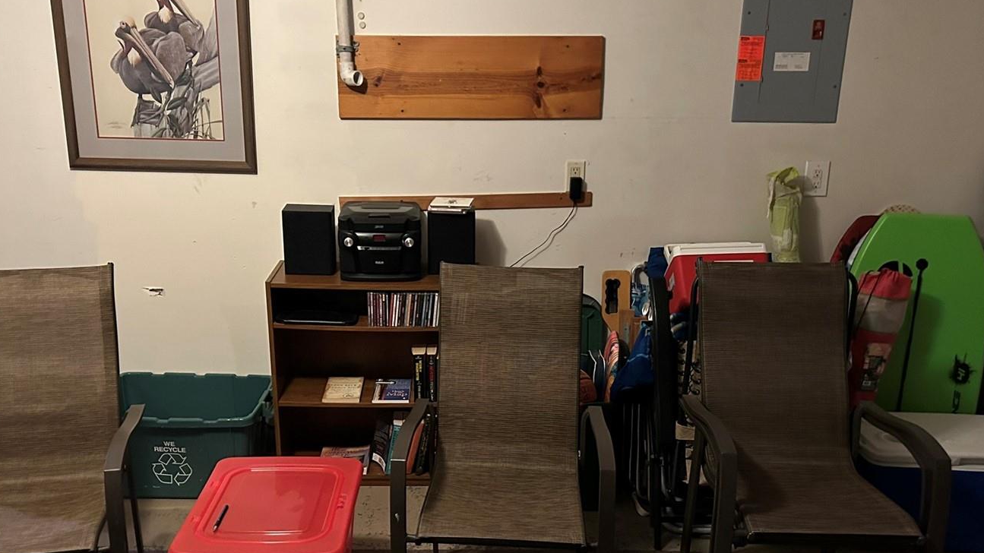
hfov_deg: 56.6
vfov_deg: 33.6
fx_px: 913
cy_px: 337
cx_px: 465
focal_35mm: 35
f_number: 1.5
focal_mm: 5.7
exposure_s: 1/30
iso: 640
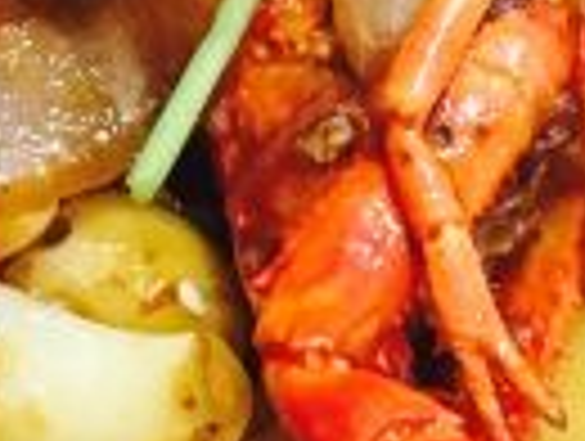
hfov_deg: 12.6
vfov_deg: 9.3
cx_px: 108
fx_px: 2641
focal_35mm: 156
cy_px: -205
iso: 400
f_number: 2.2
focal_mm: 4.15
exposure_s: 1/17
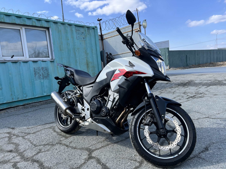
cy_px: 84
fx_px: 170
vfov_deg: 53.1
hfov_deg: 67.3
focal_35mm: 26
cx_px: 113
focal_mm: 5.7
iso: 50
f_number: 1.5
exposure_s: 1/1575
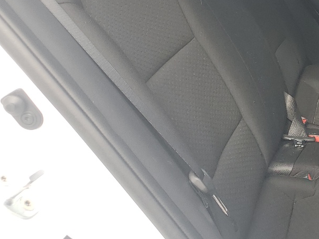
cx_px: 405
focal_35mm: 69
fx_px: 636
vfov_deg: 21.3
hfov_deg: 24.8
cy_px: 98
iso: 50
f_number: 1.5
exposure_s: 1/303
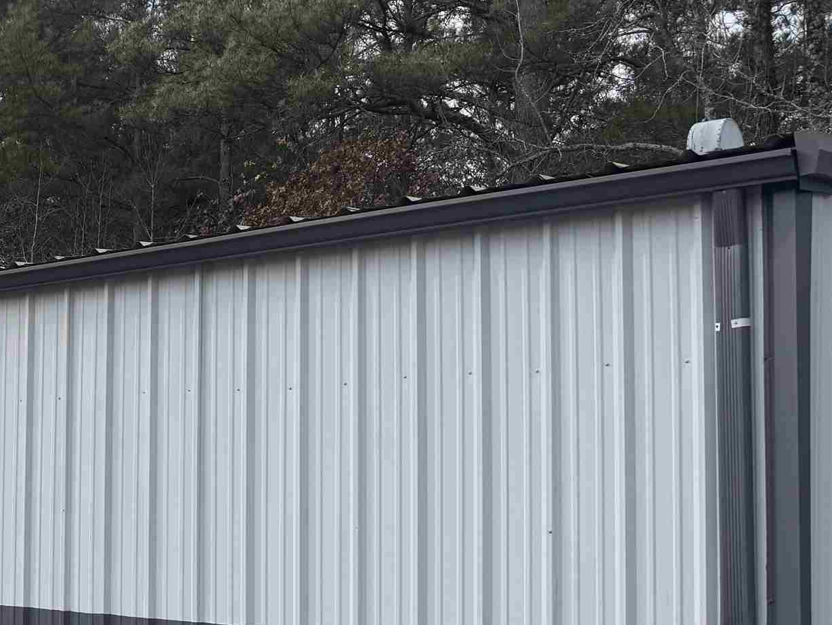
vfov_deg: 24.3
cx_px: -200
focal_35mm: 60
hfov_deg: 27.7
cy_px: 432
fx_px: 1442
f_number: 1.78
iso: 80
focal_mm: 6.76
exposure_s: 1/2415
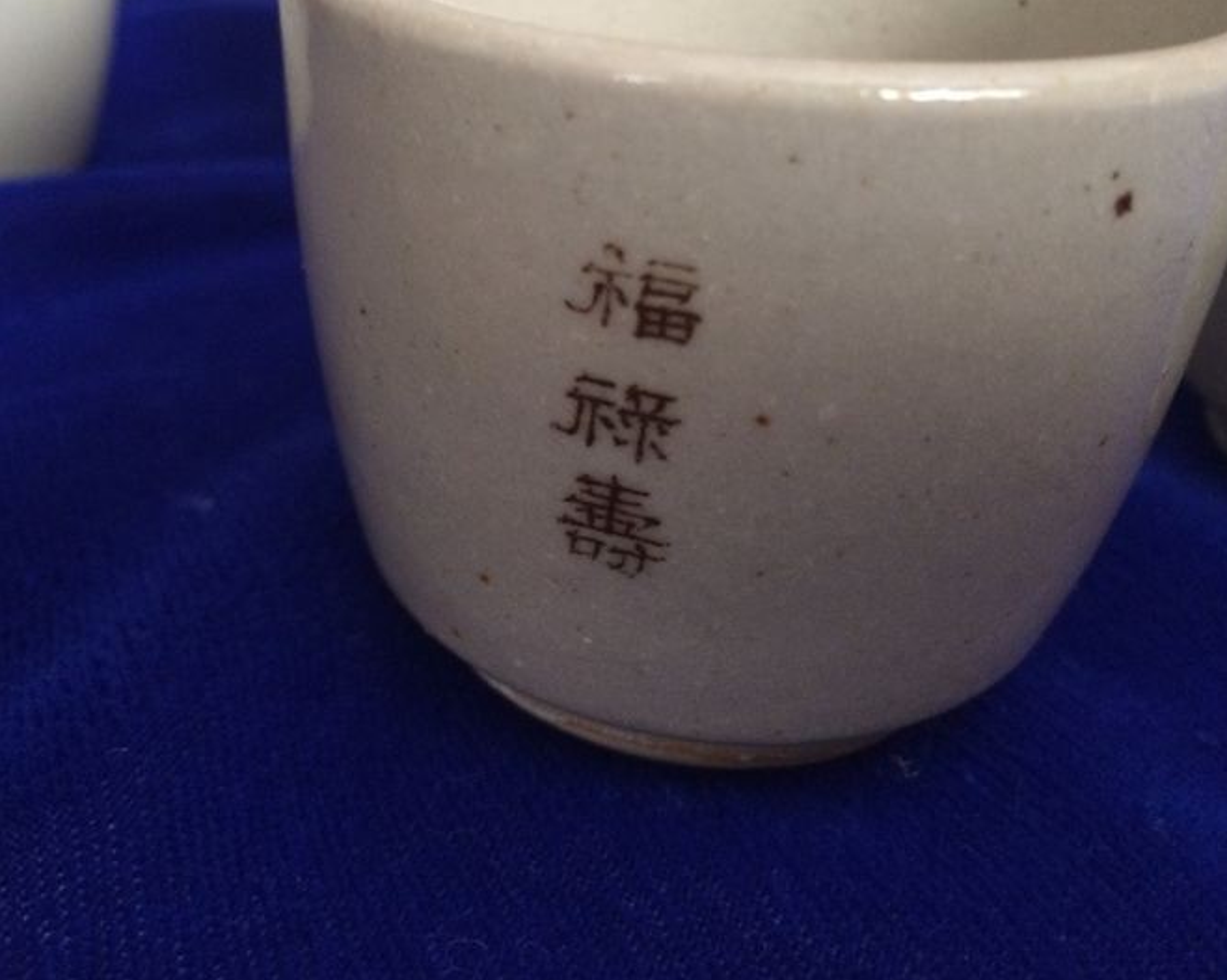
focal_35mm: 40
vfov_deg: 37.1
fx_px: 1452
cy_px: 358
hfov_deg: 45.7
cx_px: 536
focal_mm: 4.12
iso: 250
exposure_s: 1/30
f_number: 2.2
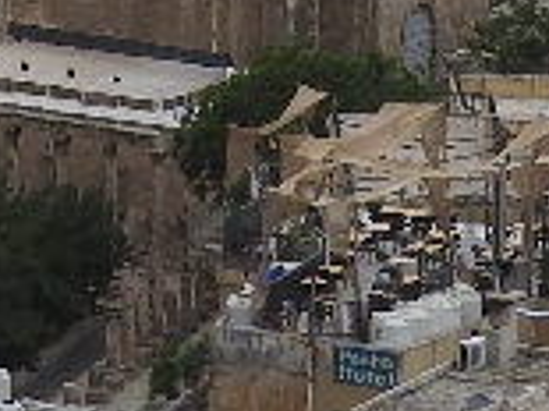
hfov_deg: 4.6
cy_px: -996
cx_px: 407
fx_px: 6767
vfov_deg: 3.4
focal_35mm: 427
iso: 100
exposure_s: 1/500
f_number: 4
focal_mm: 9.9
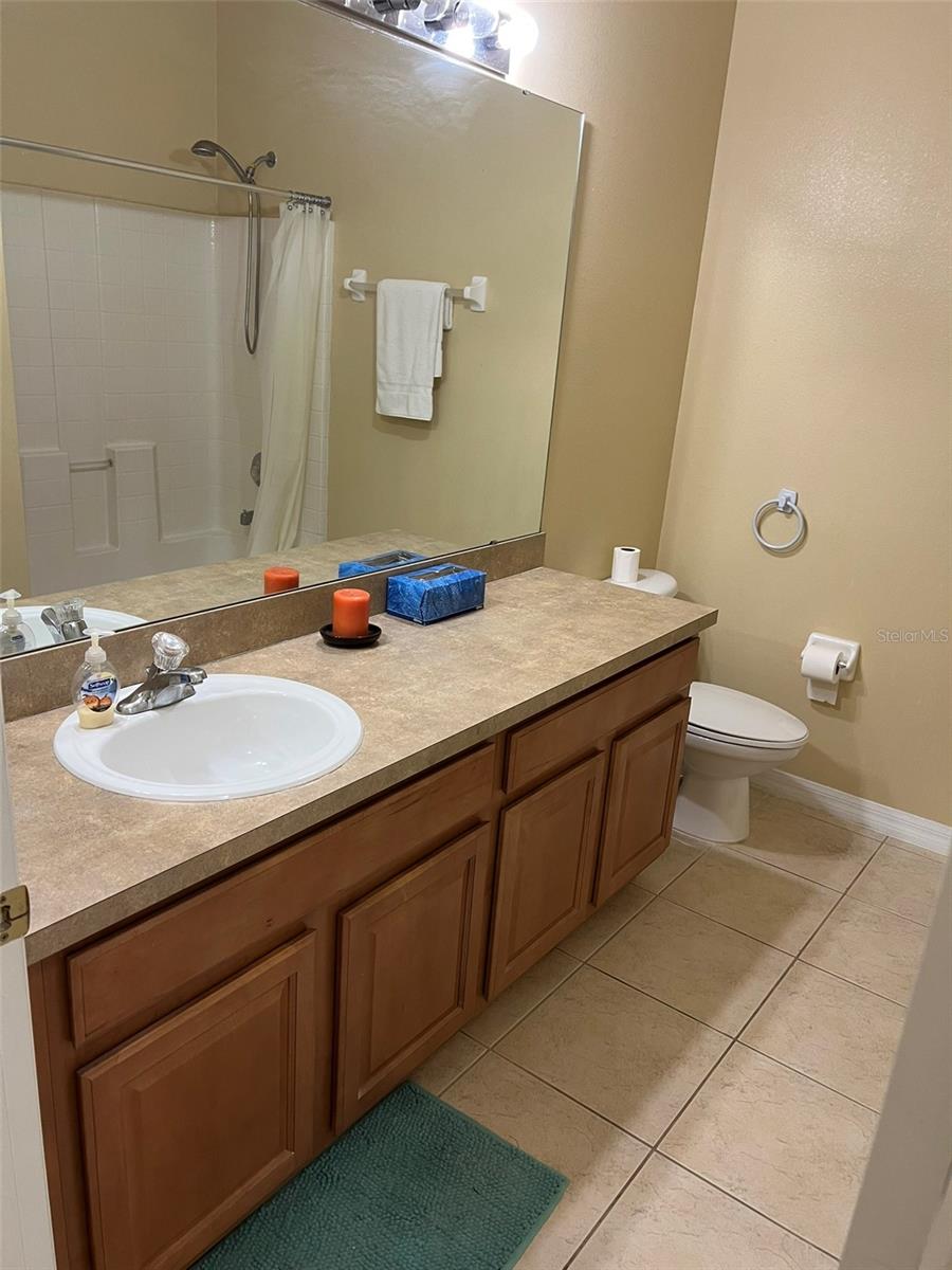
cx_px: 476
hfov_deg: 53.1
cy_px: 635
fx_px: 953
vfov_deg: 67.3
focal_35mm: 26
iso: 125
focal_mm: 5.7
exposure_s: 1/60
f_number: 1.5
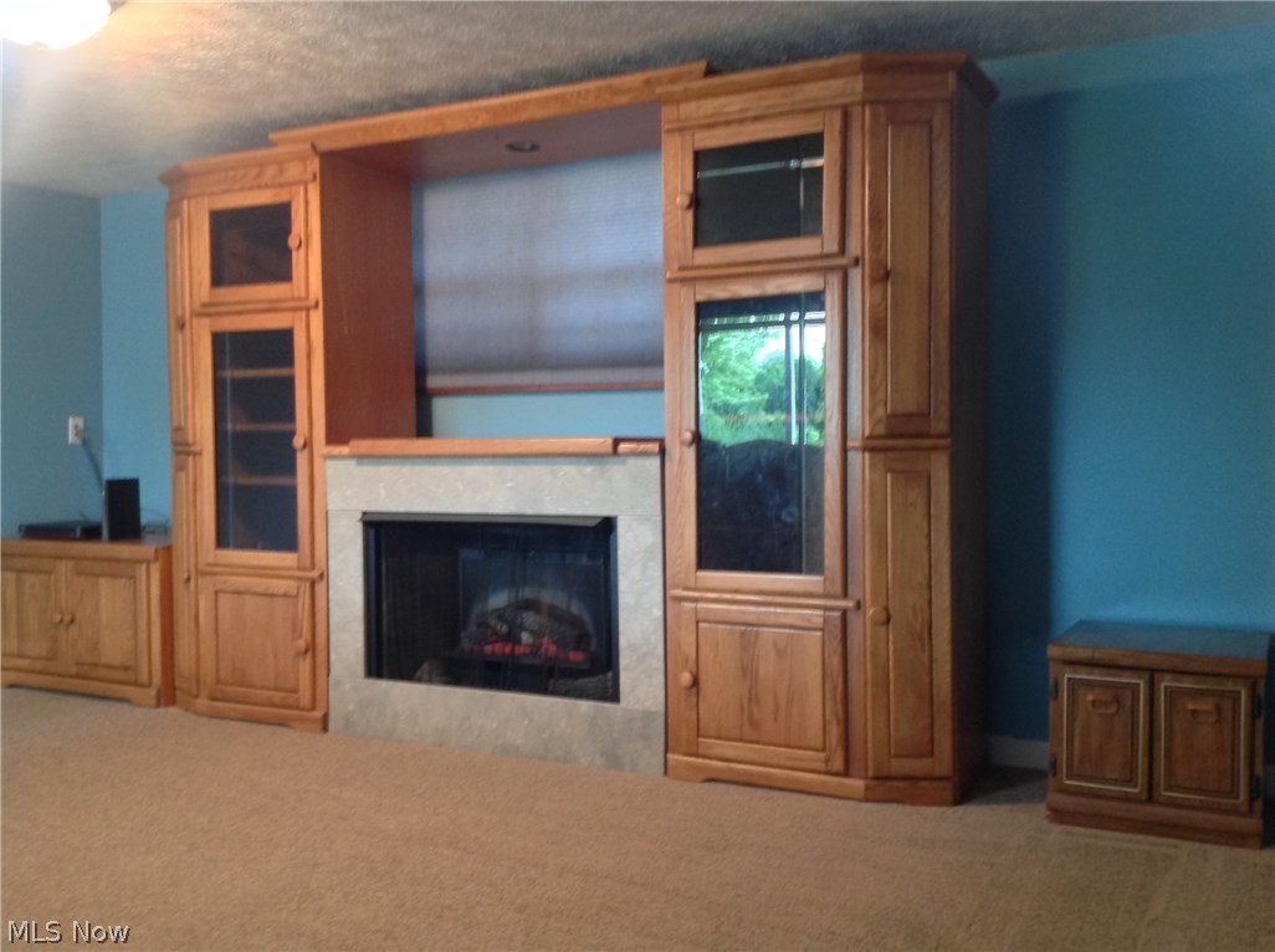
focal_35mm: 35
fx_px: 1287
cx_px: 638
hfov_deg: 52.7
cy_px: 476
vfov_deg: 40.6
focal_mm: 4.28
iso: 250
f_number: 2.4
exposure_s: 1/15
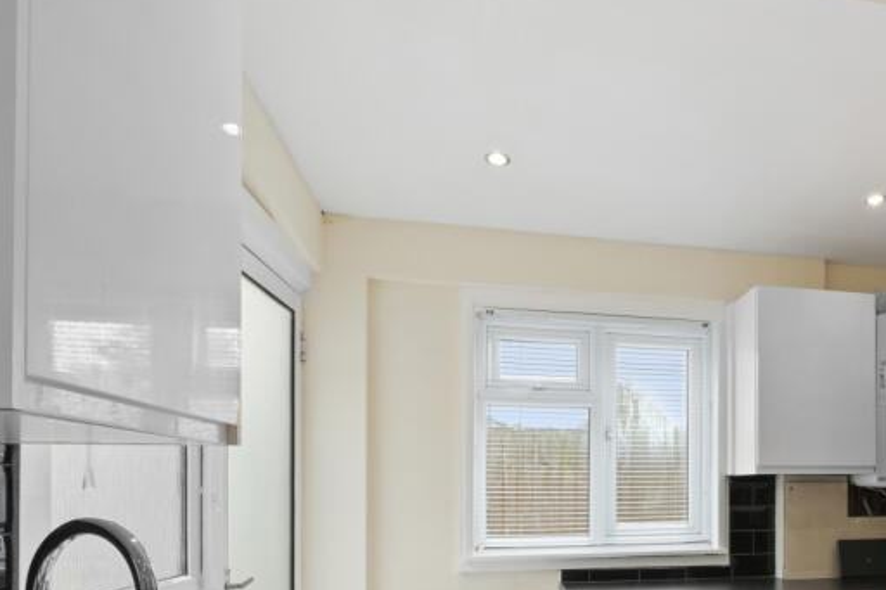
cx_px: 680
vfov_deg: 43.6
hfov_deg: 61.3
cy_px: 494
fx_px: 689
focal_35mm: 28
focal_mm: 14
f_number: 16
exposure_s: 1/1.67
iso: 200
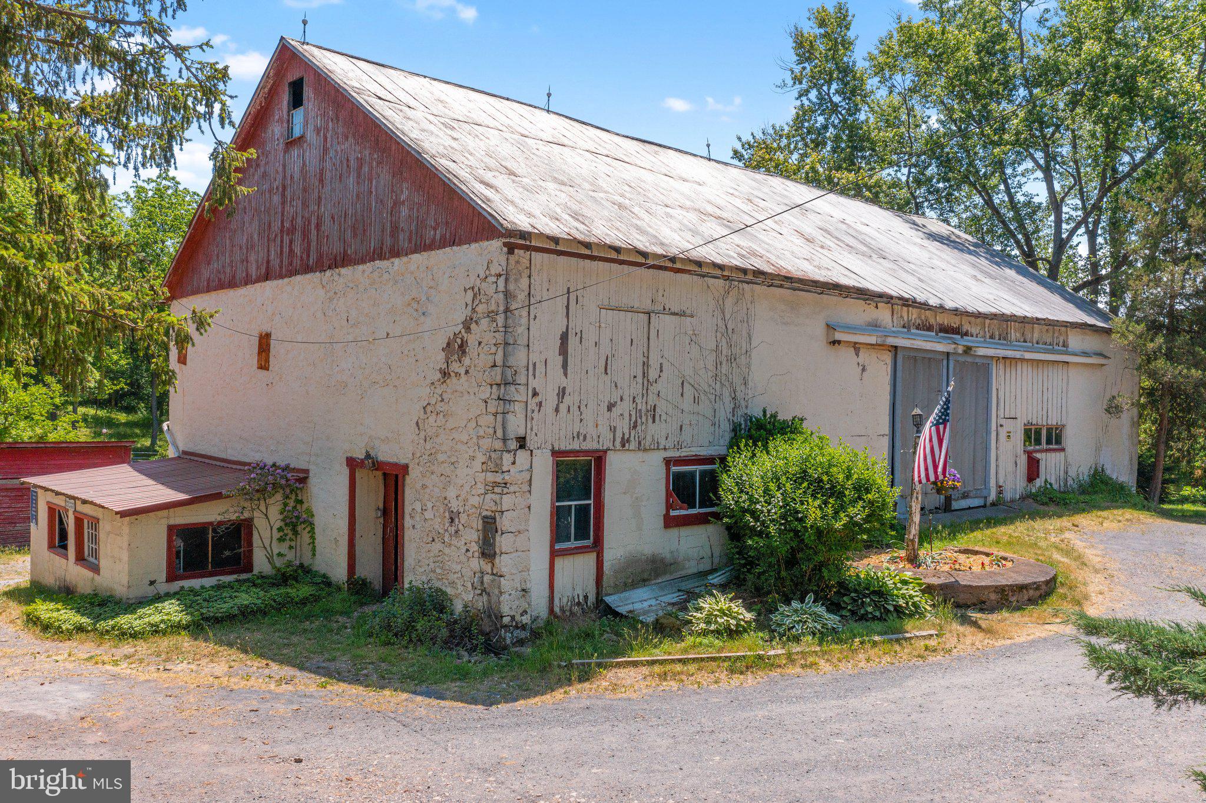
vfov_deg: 46.4
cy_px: 402
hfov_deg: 65.5
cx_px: 603
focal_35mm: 28
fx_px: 938
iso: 100
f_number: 4.5
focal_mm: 10.26
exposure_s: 1/1000
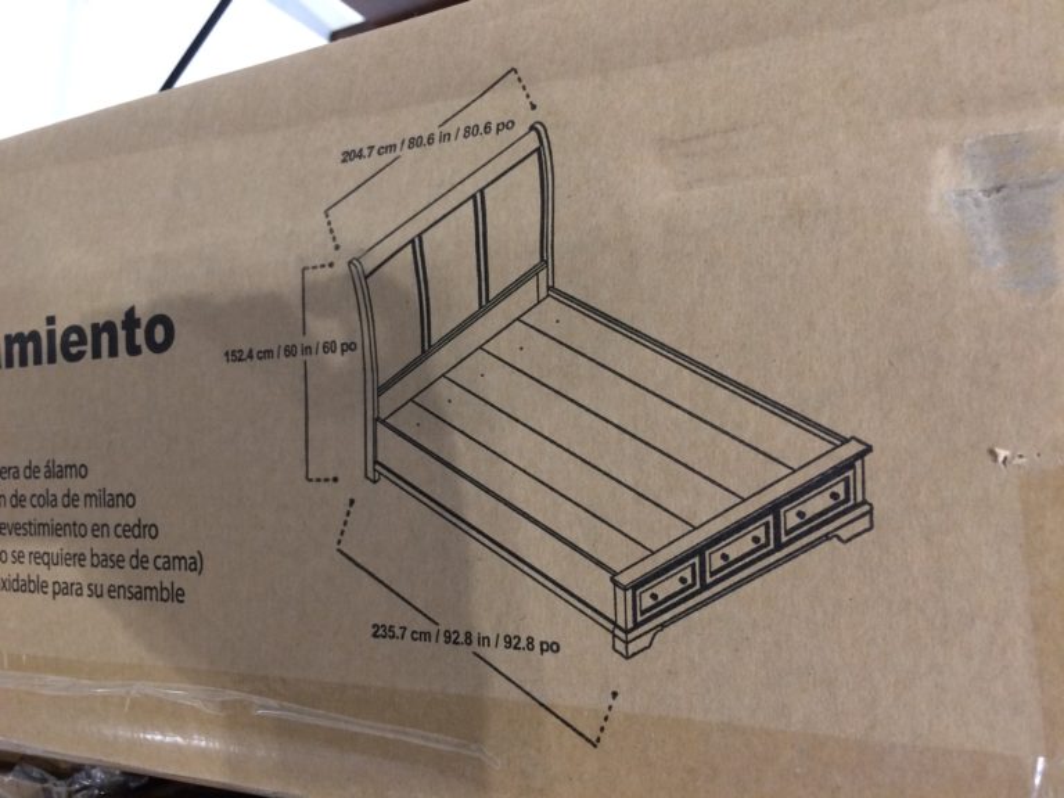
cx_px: 532
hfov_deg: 61.7
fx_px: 891
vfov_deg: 48.2
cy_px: 399
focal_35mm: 29
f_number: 2.2
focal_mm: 4.15
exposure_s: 1/30
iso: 160
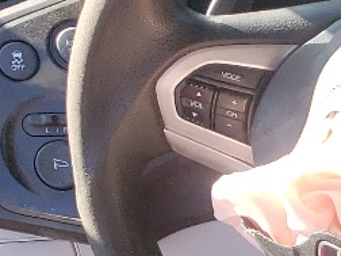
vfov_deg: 8.5
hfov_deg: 9.8
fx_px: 1625
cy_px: 523
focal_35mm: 165
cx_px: 943
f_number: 1.5
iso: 50
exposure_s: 1/312
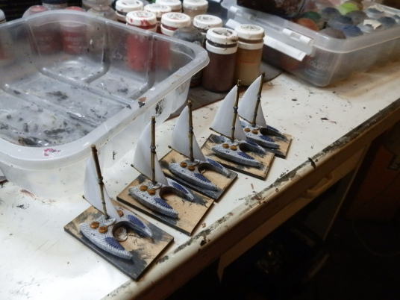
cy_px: 150
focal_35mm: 28
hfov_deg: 63.4
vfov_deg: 49.7
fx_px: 324
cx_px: 200
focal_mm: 5
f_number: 3.1
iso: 400
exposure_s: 1/125
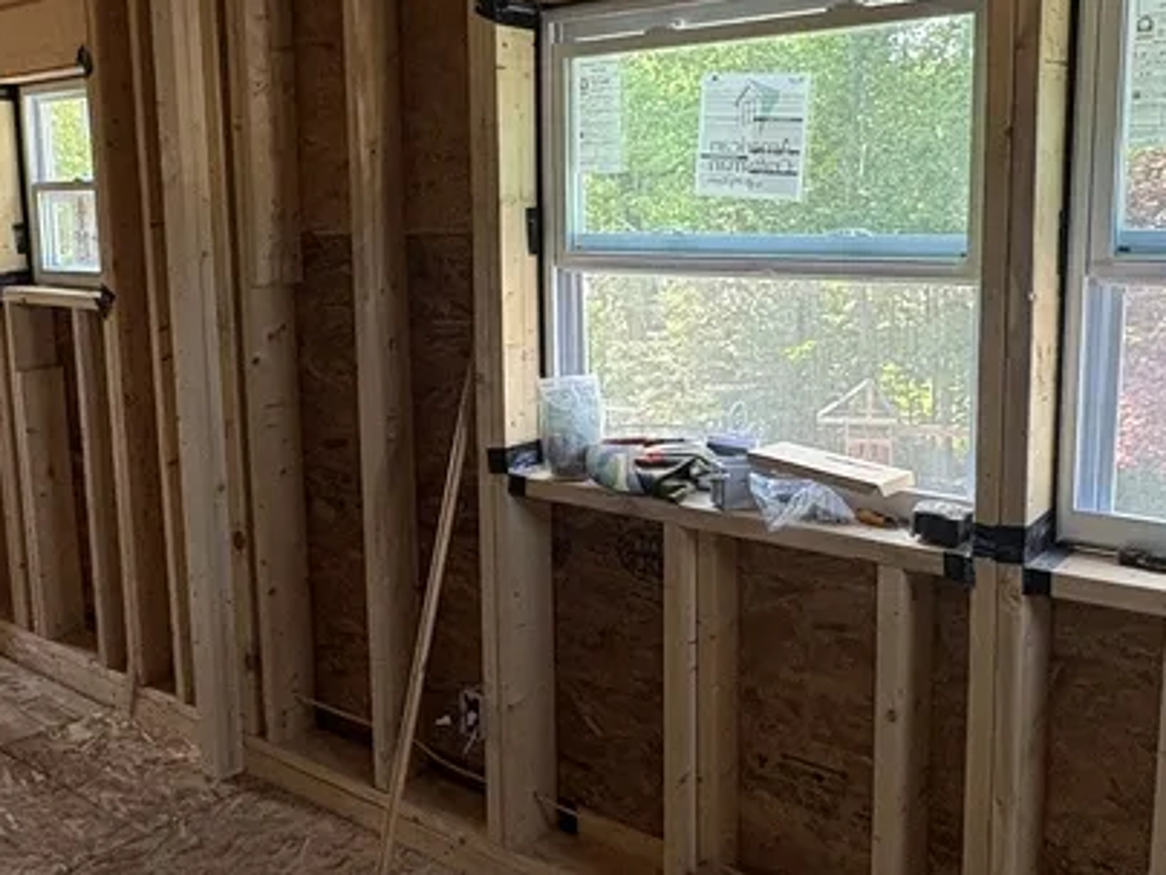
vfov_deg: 38.6
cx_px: 507
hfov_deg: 50.0
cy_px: 370
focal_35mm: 37
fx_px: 1246
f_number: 2.2
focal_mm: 2.22
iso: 200
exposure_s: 1/99
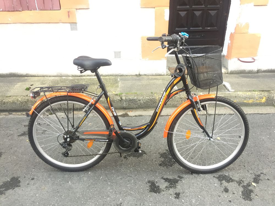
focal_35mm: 29
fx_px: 230
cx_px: 138
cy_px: 103
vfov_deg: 48.2
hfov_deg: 61.7
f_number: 2.2
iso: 40
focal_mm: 4.15
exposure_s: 1/33
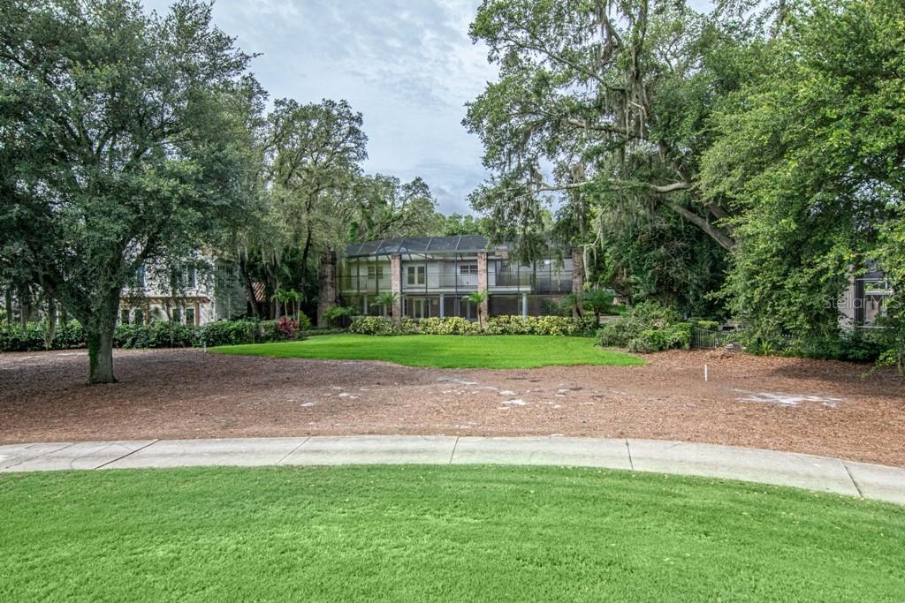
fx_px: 528
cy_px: 302
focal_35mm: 21
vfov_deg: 59.5
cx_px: 452
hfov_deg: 81.2
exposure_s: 1/3200
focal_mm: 14
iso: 800
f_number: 6.3
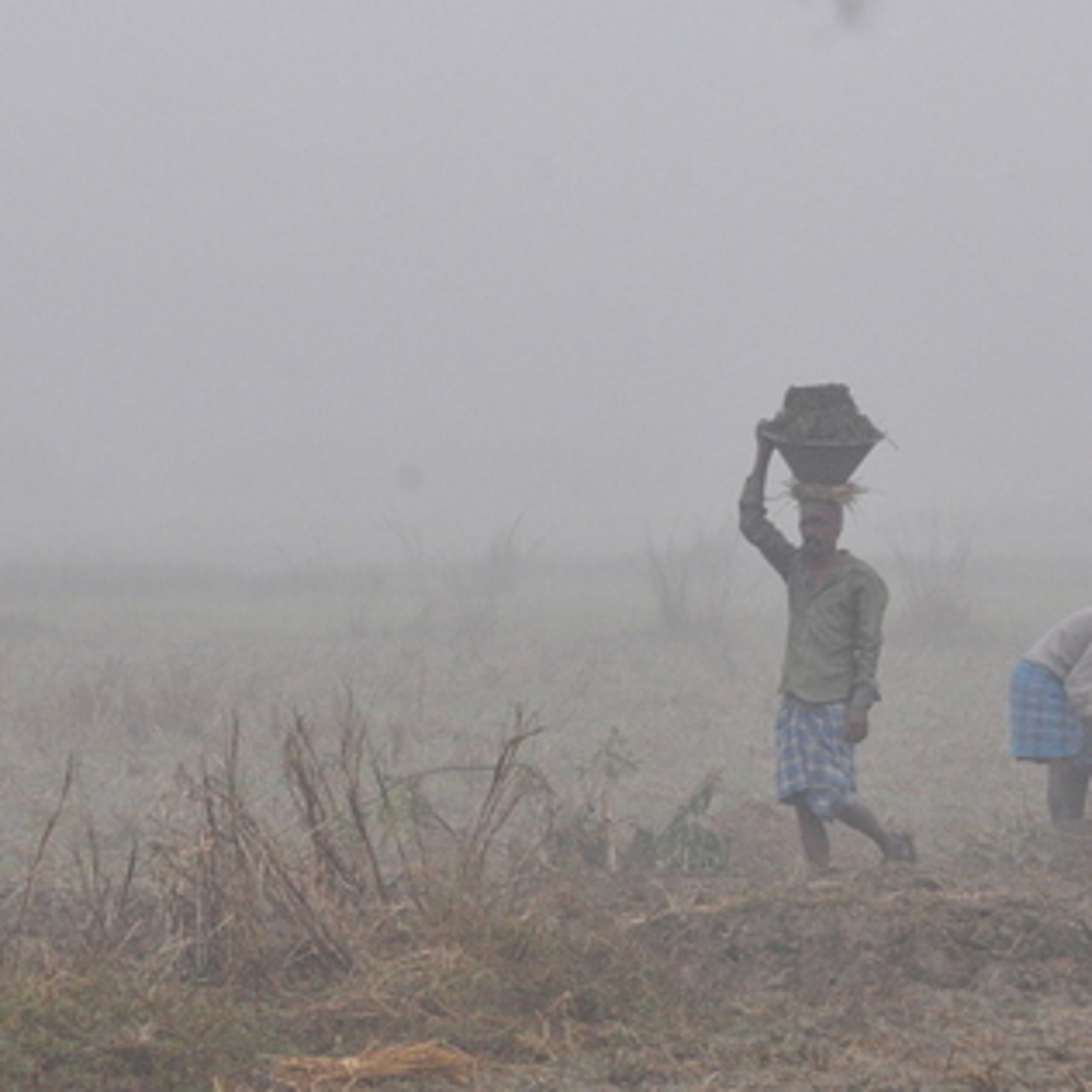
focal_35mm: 213
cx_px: 778
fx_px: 7602
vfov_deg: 8.2
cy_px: 695
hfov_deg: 8.2
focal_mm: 66
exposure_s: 1/100
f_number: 14
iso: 640
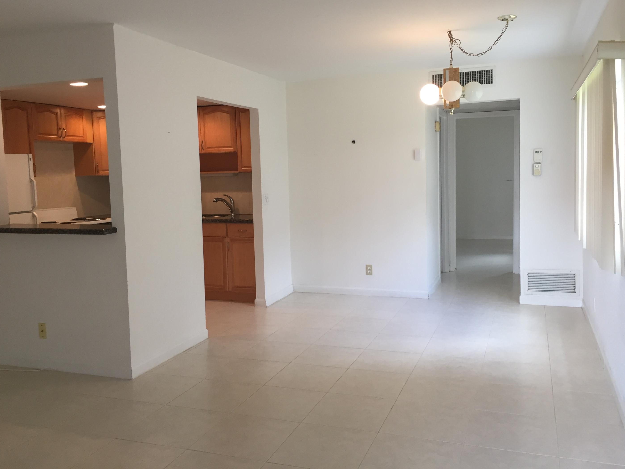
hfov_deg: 58.3
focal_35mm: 31
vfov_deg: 45.4
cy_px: 221
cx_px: 328
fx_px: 560
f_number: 2.2
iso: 32
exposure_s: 1/30
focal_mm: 4.15
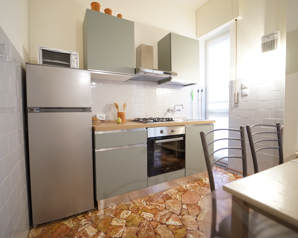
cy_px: 118
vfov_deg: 80.4
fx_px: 141
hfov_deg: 92.7
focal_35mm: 16
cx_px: 132
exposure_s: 1/60
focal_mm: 14
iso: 1250
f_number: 2.8
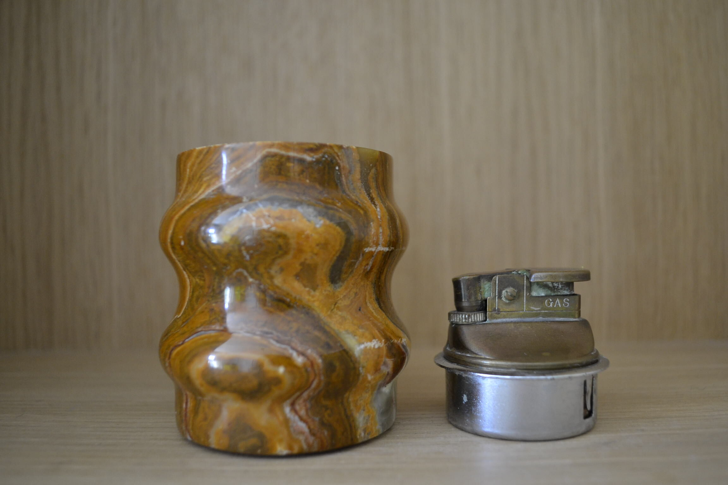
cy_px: 242
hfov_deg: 61.9
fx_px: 607
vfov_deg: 43.6
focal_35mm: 30
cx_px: 364
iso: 900
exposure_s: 1/60
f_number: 3.8
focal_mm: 20
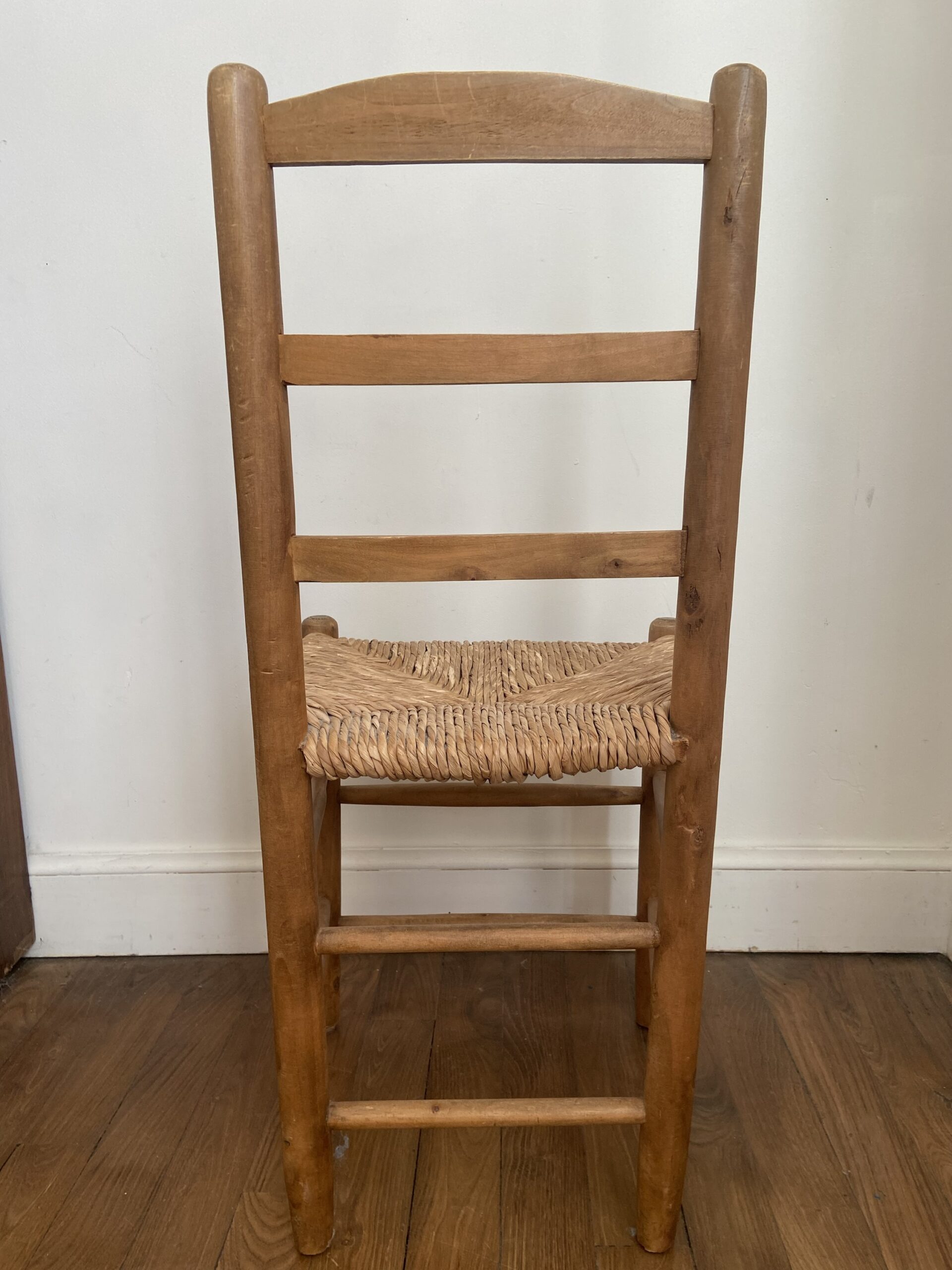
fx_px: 953
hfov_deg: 53.1
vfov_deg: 67.3
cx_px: 476
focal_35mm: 26
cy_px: 635
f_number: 1.8
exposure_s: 1/121
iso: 100
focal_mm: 4.25
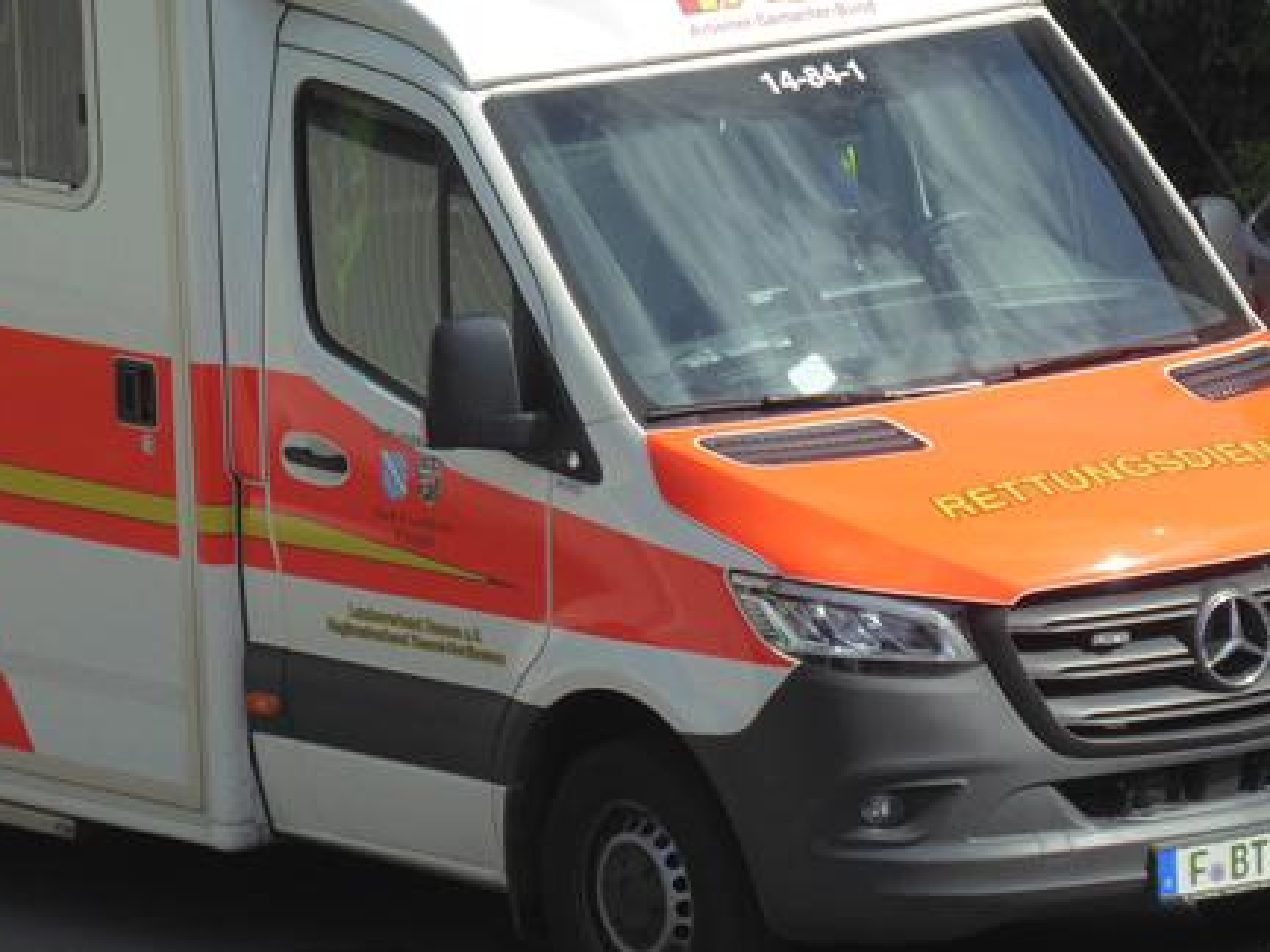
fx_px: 16987
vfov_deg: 3.2
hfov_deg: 4.3
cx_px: 435
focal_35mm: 463
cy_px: 317
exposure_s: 1/400
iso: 160
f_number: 5.6
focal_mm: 44.8
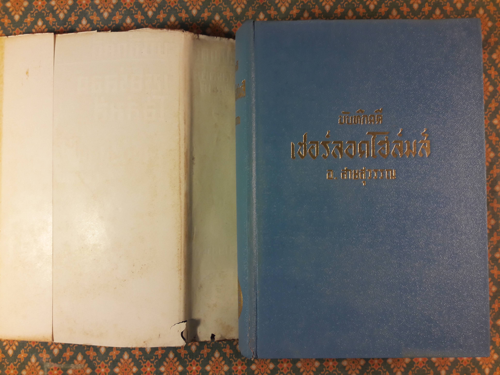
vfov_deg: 49.7
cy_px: 188
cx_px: 250
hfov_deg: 63.4
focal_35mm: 28
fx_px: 404
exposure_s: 1/33
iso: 40
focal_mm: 3.7
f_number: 1.9
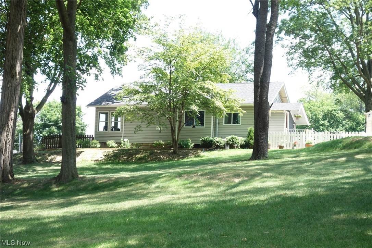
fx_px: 517
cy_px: 124
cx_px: 186
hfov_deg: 39.6
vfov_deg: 27.0
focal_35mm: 50
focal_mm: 18.66
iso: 125
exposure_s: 1/100
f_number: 4
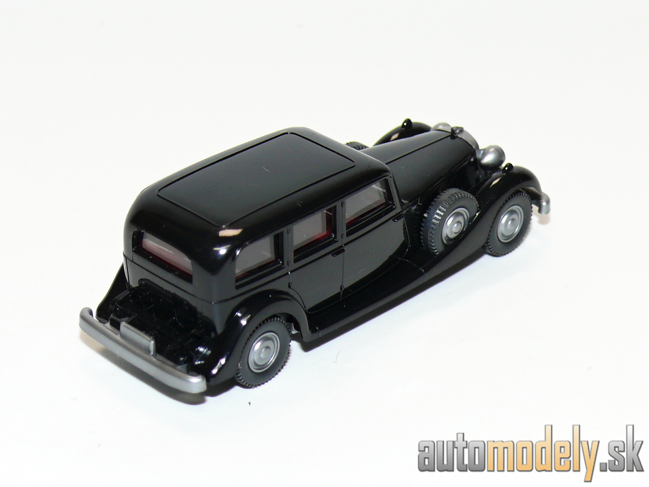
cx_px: 324
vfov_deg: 12.5
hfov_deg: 16.6
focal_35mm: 119
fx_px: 2231
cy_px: 244
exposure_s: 1/30
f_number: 4
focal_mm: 14.6
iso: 100
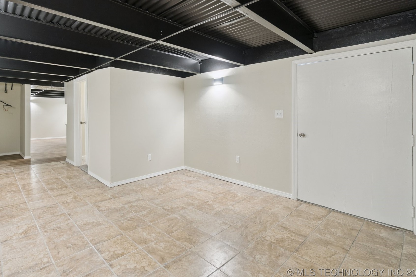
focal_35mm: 18
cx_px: 179
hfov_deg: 89.5
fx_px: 208
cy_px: 116
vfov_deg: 66.9
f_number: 6.3
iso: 200
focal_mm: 10
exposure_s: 1/3.33
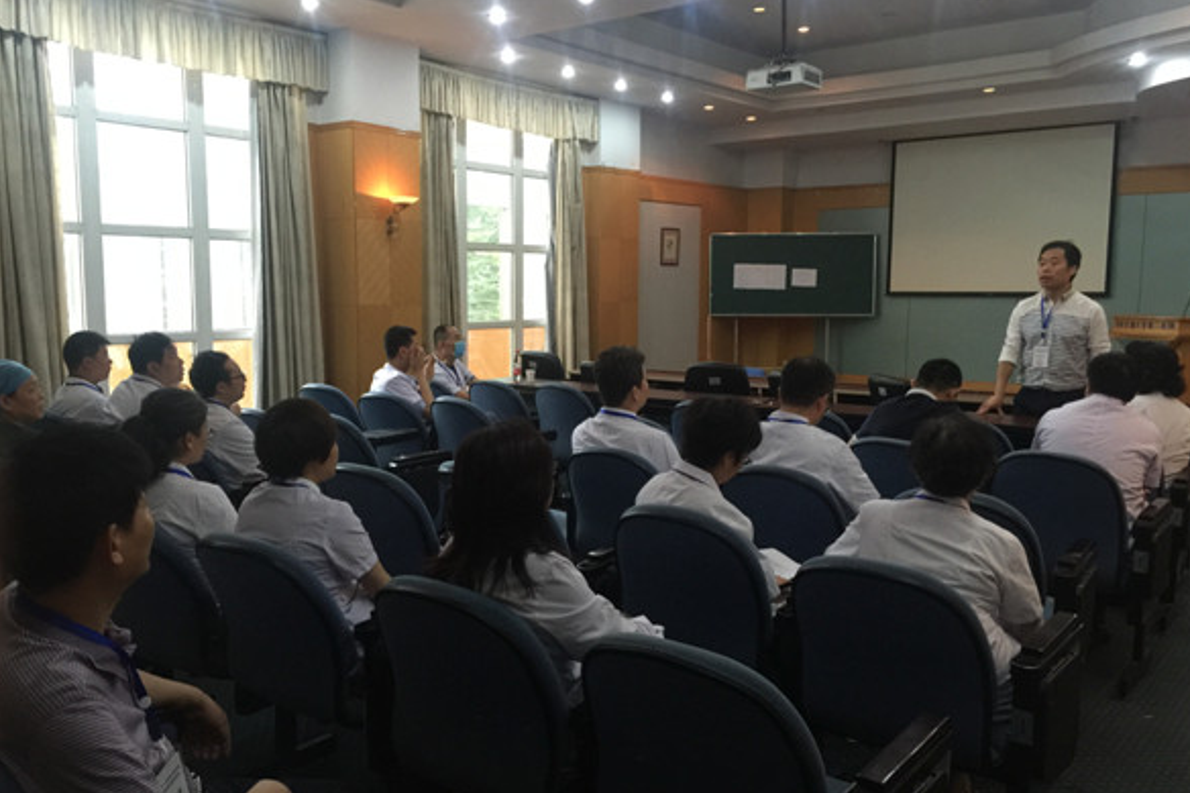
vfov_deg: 42.3
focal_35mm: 31
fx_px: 1024
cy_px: 410
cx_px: 593
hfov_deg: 60.3
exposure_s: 1/15
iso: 125
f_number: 2.2
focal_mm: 4.15
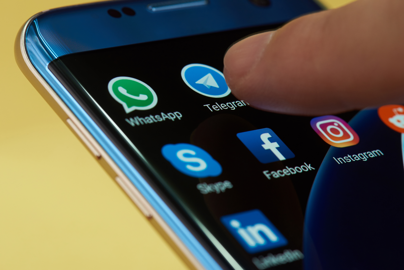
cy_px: 135
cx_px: 202
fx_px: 1179
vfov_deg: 13.1
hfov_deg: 19.4
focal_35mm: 105
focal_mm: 105
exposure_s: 1/20
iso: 640
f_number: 16
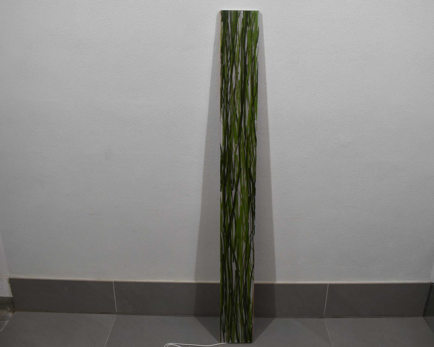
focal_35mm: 31
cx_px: 236
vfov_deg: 47.1
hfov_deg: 57.1
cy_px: 172
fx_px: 398
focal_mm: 18
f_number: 5.6
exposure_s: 1/125
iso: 400
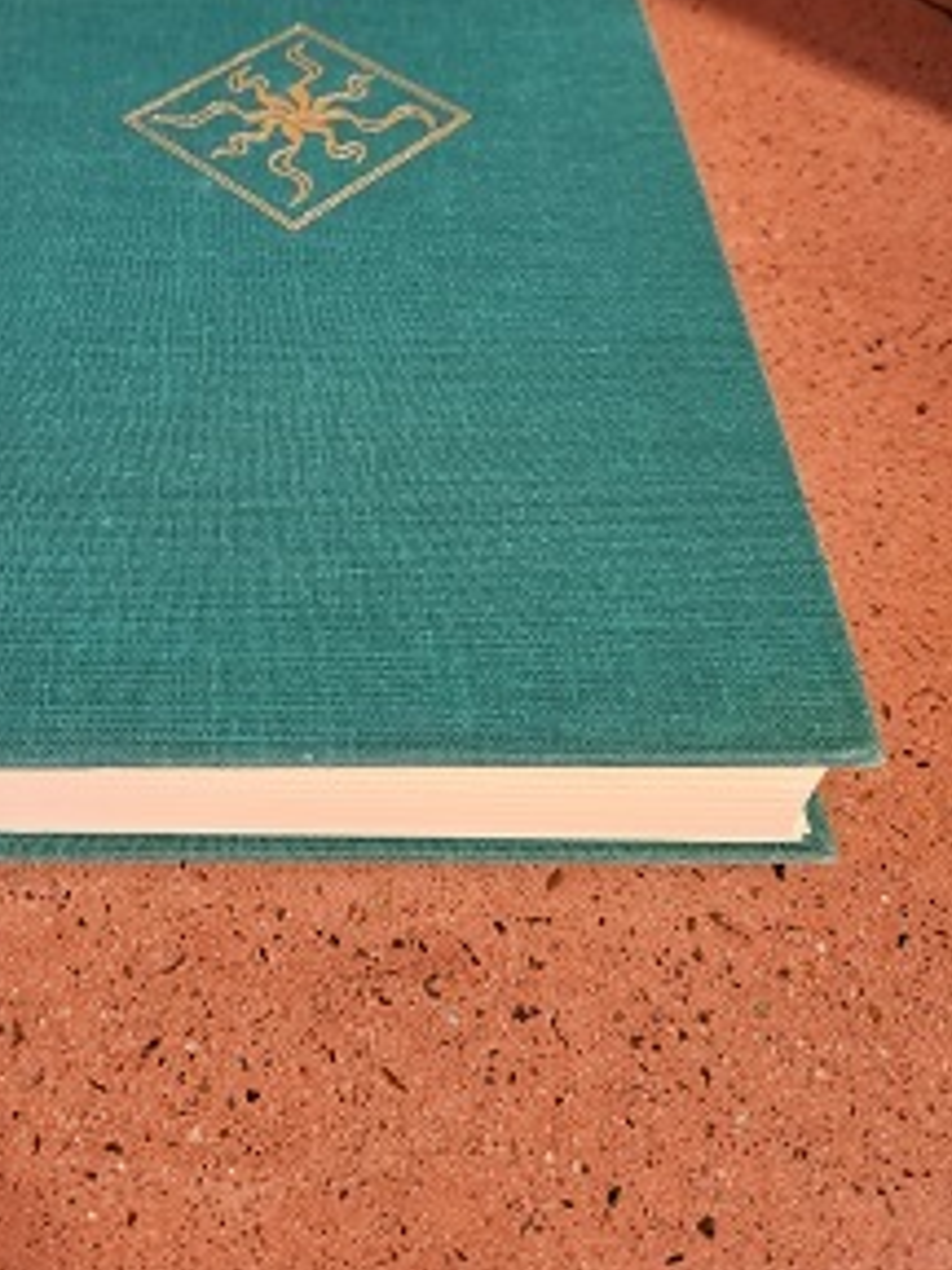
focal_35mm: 32
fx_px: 1173
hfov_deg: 43.5
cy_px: 441
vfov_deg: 55.8
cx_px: 309
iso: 640
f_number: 1.8
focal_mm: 5.4
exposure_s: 1/60
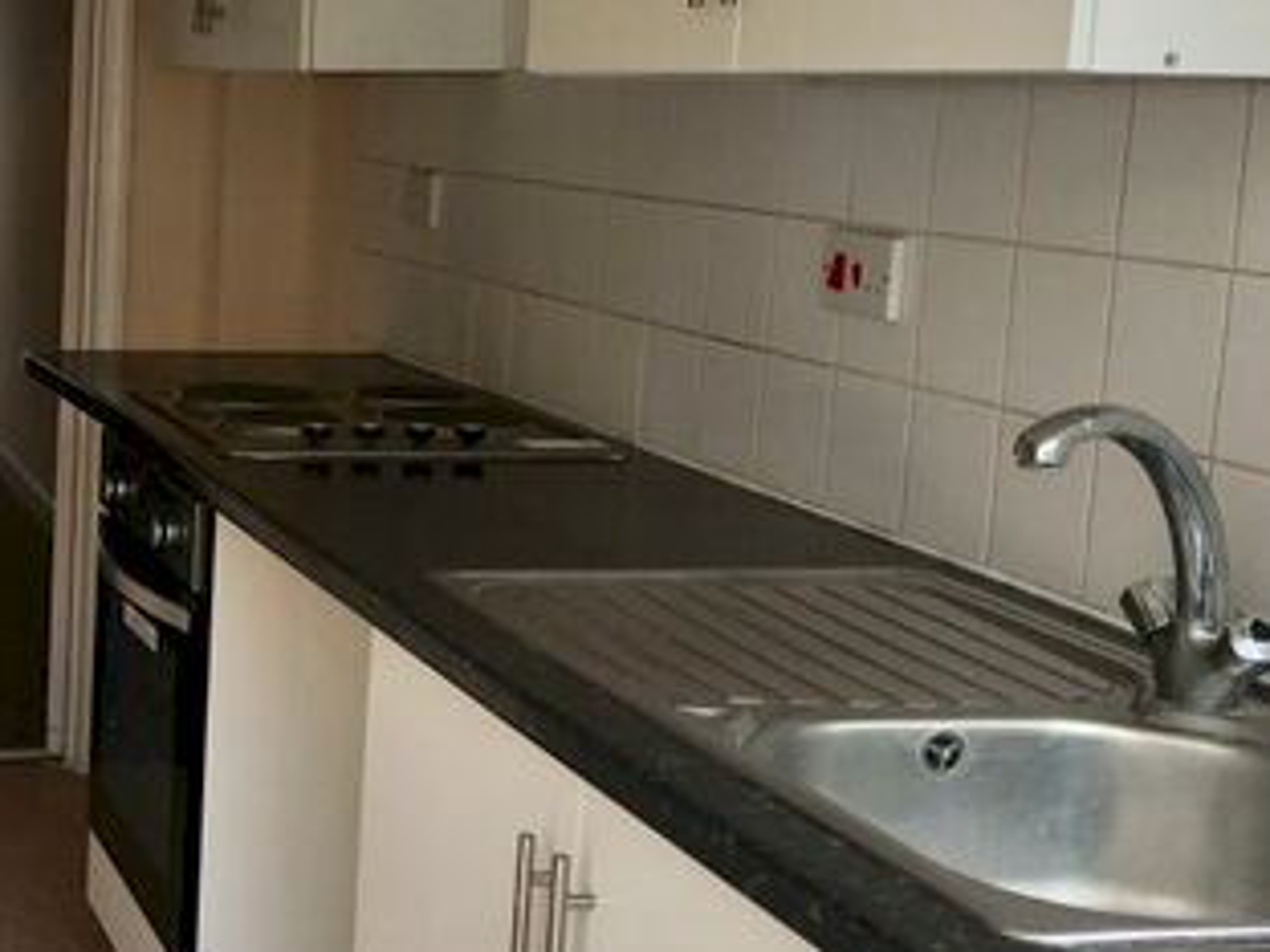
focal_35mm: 65
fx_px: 2385
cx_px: -49
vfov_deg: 22.6
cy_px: 450
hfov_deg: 27.8
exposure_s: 1/434
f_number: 2.2
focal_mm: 4.15
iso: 25
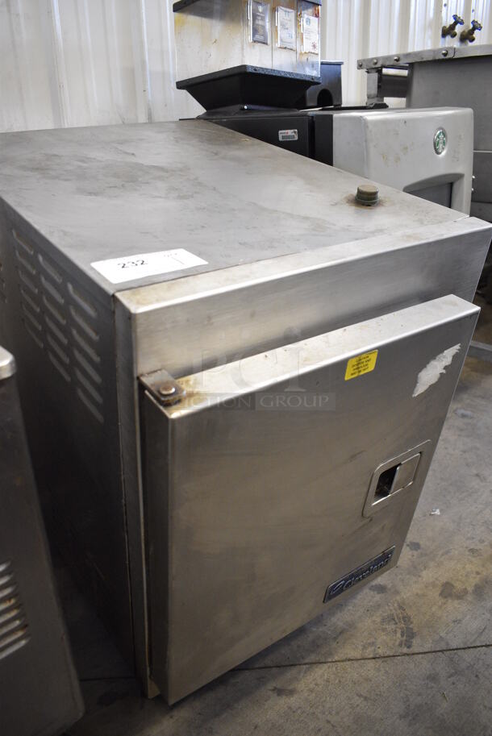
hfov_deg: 48.0
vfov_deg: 67.3
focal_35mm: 27
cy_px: 368
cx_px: 246
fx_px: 553
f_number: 3.5
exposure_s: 1/125
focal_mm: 18
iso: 2000
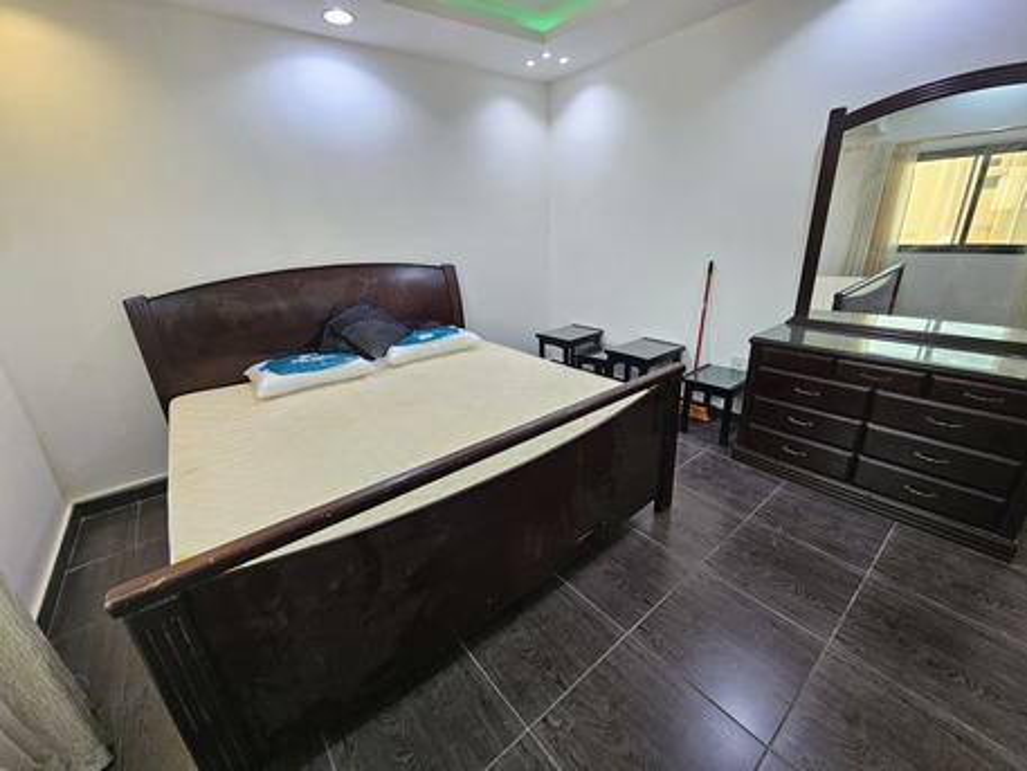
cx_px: 514
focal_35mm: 13
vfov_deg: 89.9
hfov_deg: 106.2
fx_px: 386
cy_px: 386
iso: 100
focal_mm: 2.2
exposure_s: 1/50
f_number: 2.2
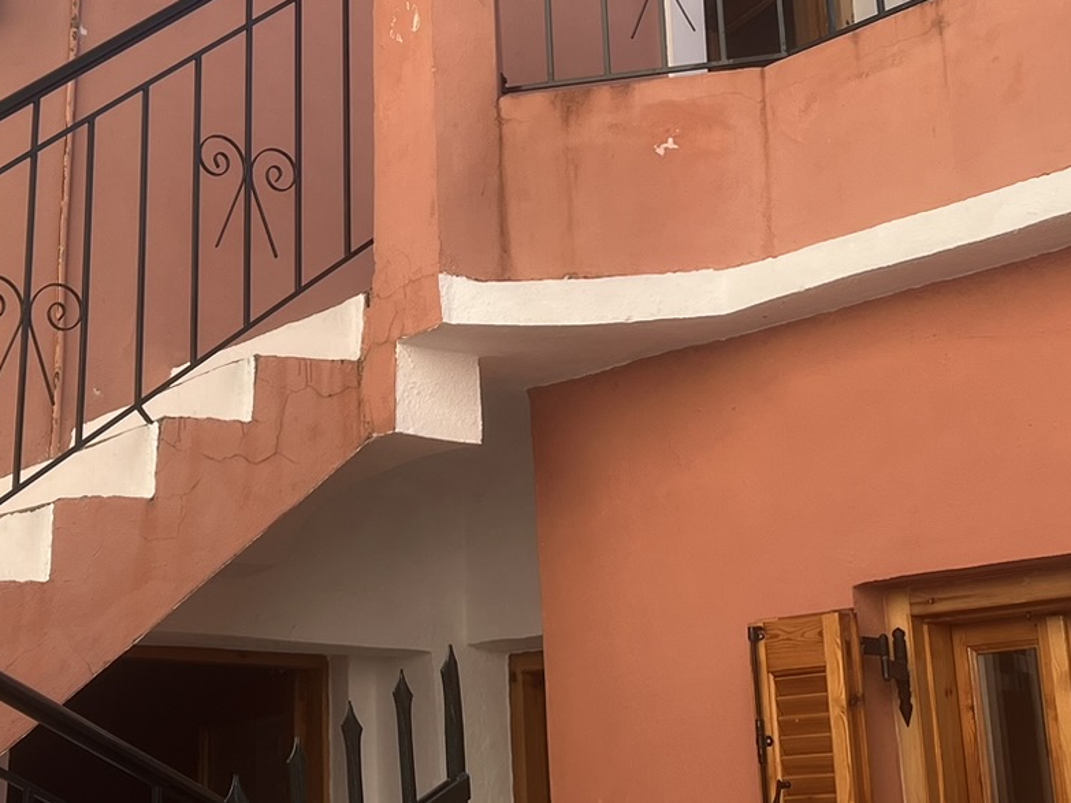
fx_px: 2104
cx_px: 246
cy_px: 187
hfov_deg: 28.1
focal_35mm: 68
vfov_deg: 21.4
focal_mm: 5.7
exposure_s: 1/2083
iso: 50
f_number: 1.5
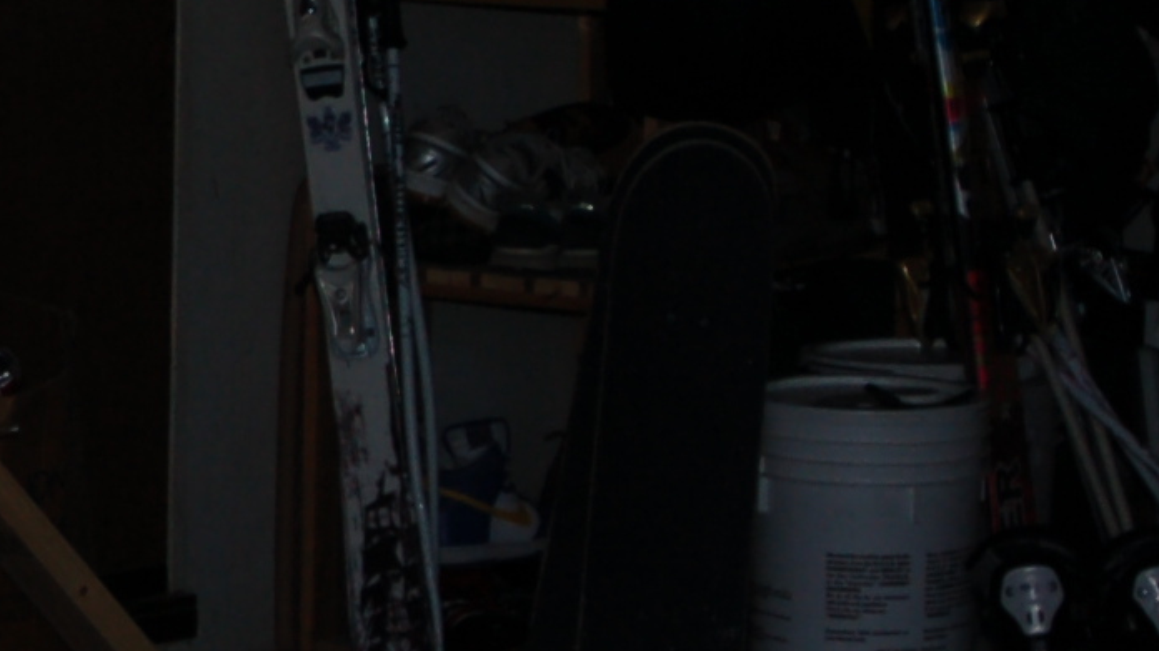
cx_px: -1071
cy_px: 201
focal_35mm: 190
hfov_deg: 10.5
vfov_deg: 6.4
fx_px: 5837
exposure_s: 1/125
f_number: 5.6
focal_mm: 28
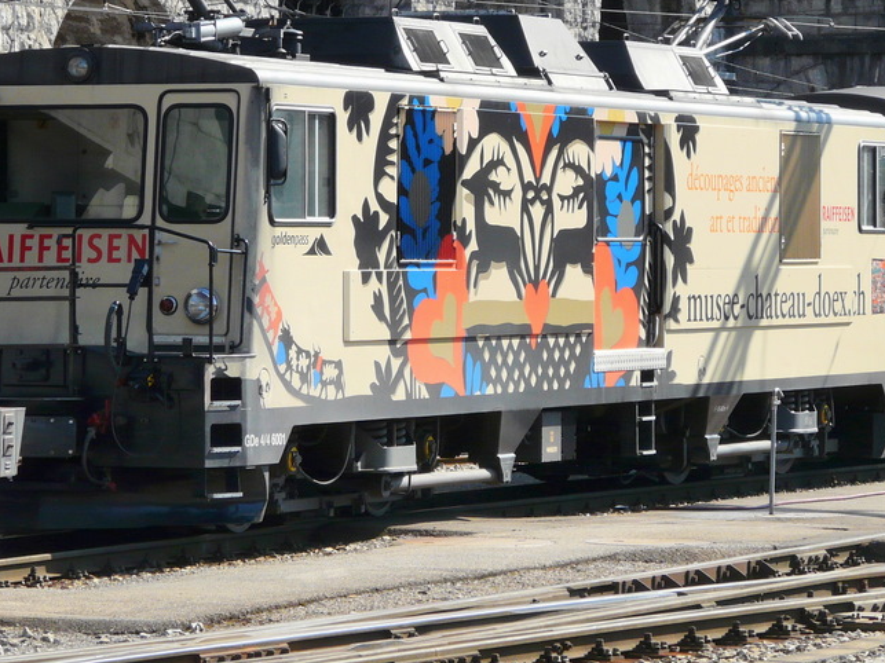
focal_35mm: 210
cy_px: 157
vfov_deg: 7.1
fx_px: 5368
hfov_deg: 9.4
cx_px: 421
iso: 100
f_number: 5.6
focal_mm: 22.1
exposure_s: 1/320
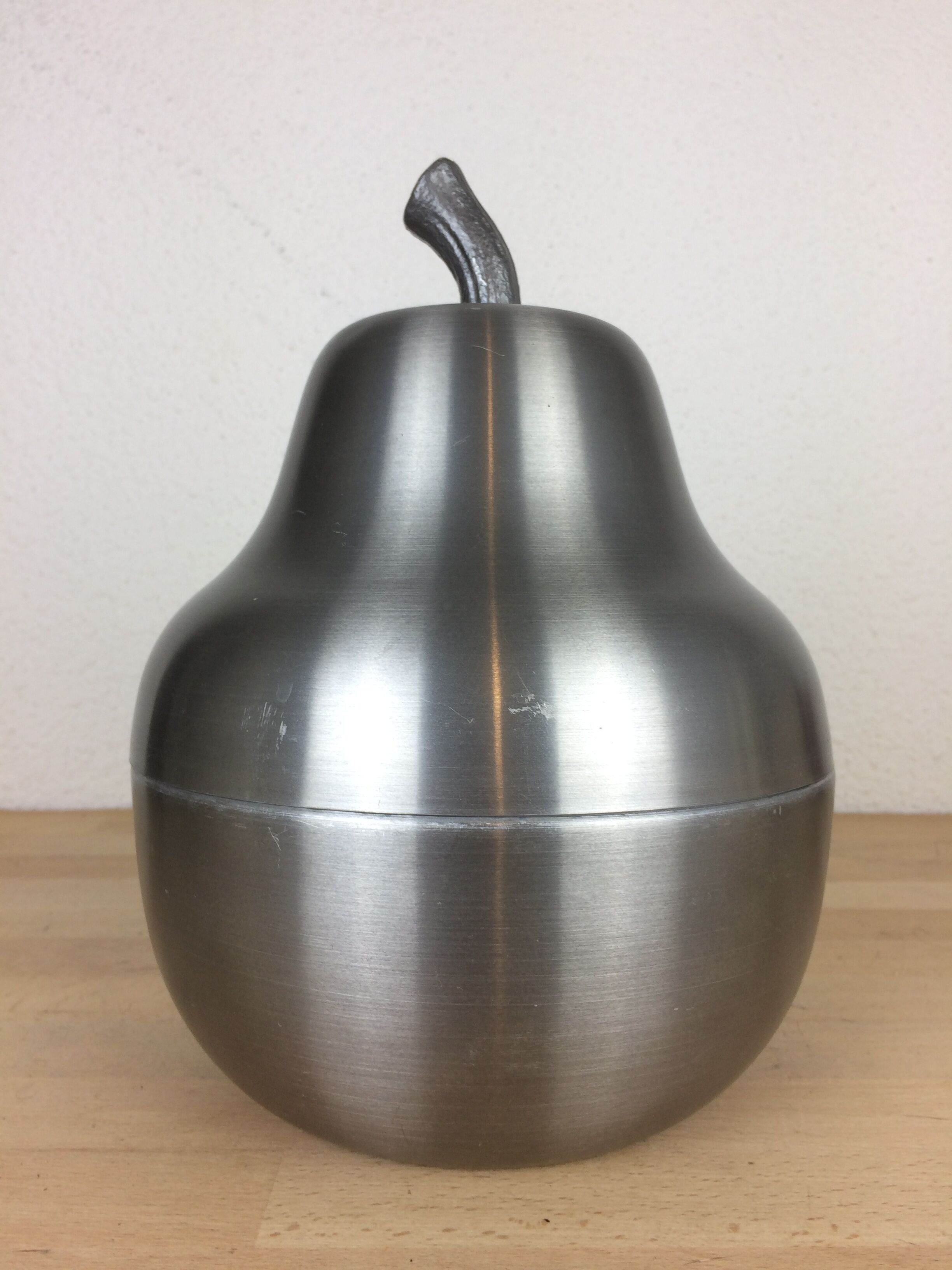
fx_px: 1063
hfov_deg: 48.2
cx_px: 476
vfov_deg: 61.7
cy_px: 635
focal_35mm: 29
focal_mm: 4.15
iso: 32
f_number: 2.2
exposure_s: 1/60
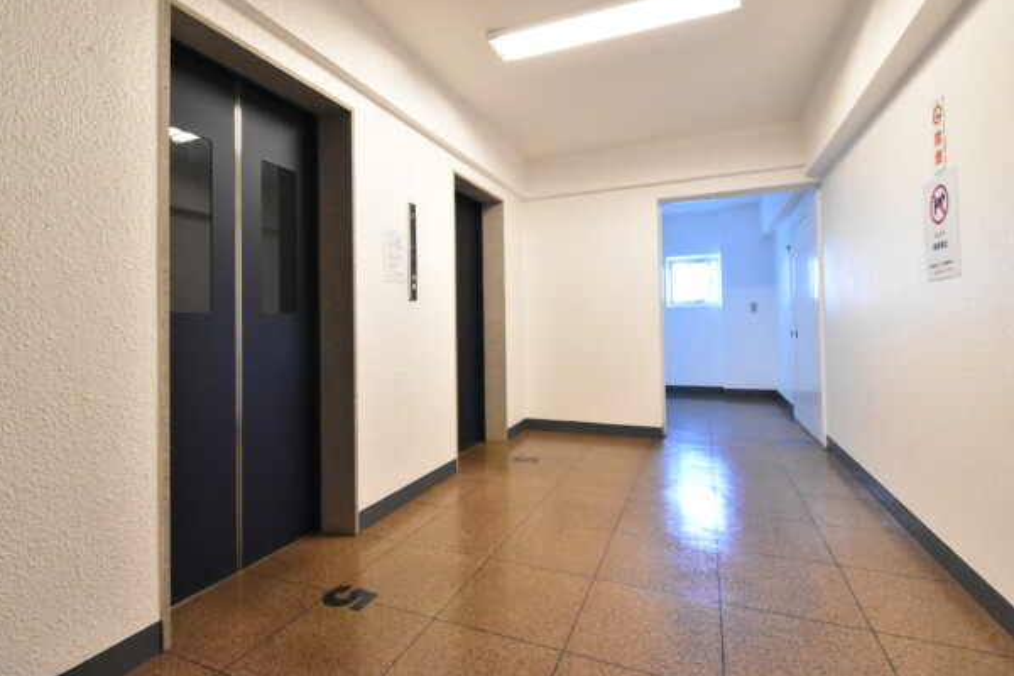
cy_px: 320
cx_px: 502
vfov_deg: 73.7
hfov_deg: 96.7
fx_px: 451
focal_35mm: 16
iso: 6400
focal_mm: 10
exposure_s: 1/160
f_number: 6.3
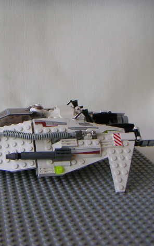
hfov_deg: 23.5
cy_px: 122
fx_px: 356
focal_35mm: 53
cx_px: 4
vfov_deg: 38.2
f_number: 2.8
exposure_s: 1/90
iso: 64
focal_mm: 4.8
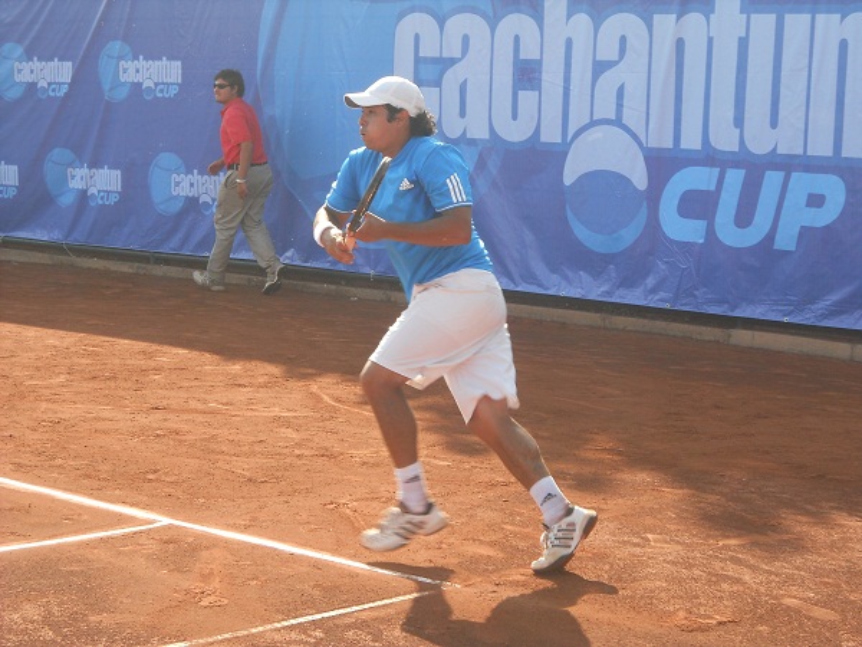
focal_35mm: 90
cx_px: 431
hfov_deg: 21.8
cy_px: 324
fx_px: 2241
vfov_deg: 16.4
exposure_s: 1/160
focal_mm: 14.9
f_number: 4.8
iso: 80
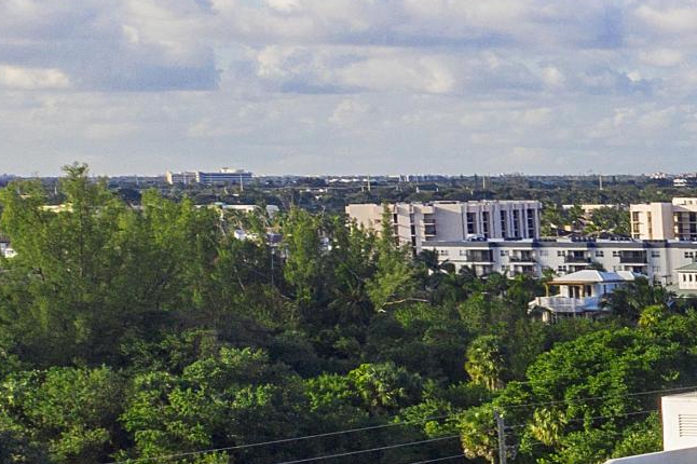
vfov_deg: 10.4
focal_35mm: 130
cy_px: 551
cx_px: 1608
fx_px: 2516
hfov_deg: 12.7
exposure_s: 1/320
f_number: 5.6
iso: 100
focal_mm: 10.26
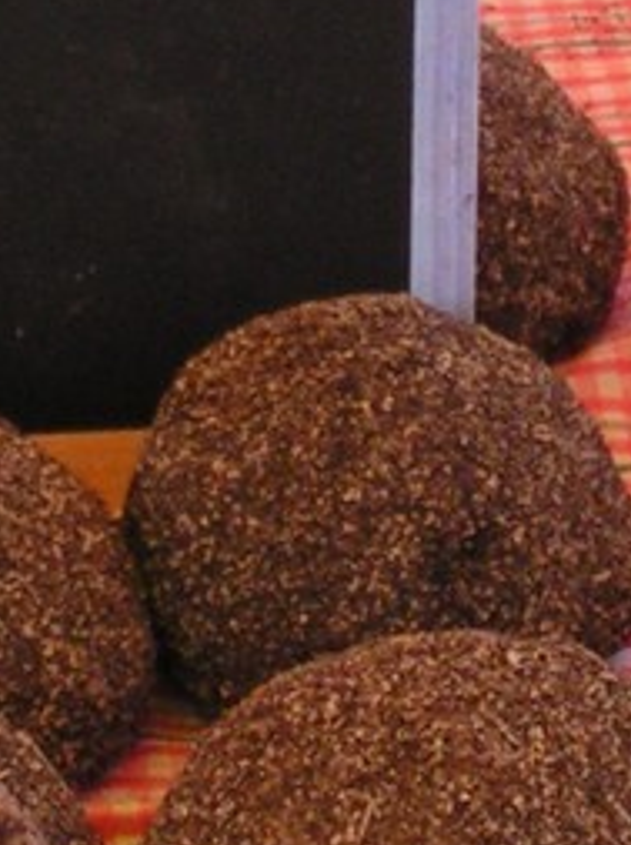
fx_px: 7407
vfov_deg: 6.5
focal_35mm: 304
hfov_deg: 4.9
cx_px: 264
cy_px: -215
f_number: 3.2
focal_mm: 11
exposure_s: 1/80
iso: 125
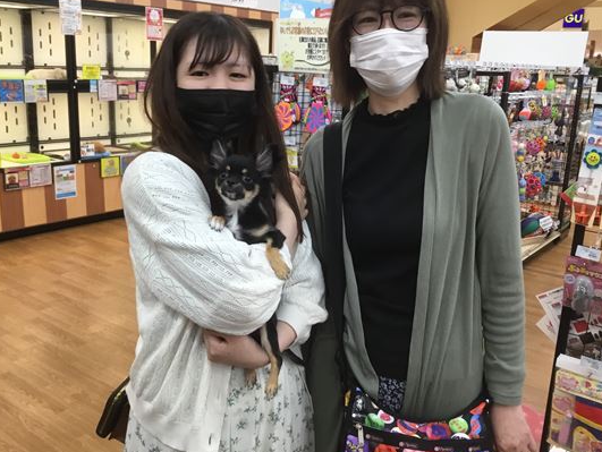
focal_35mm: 35
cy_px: 225
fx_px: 609
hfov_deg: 52.5
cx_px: 275
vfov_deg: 40.7
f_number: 2.4
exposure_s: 1/33
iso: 64
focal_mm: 3.3
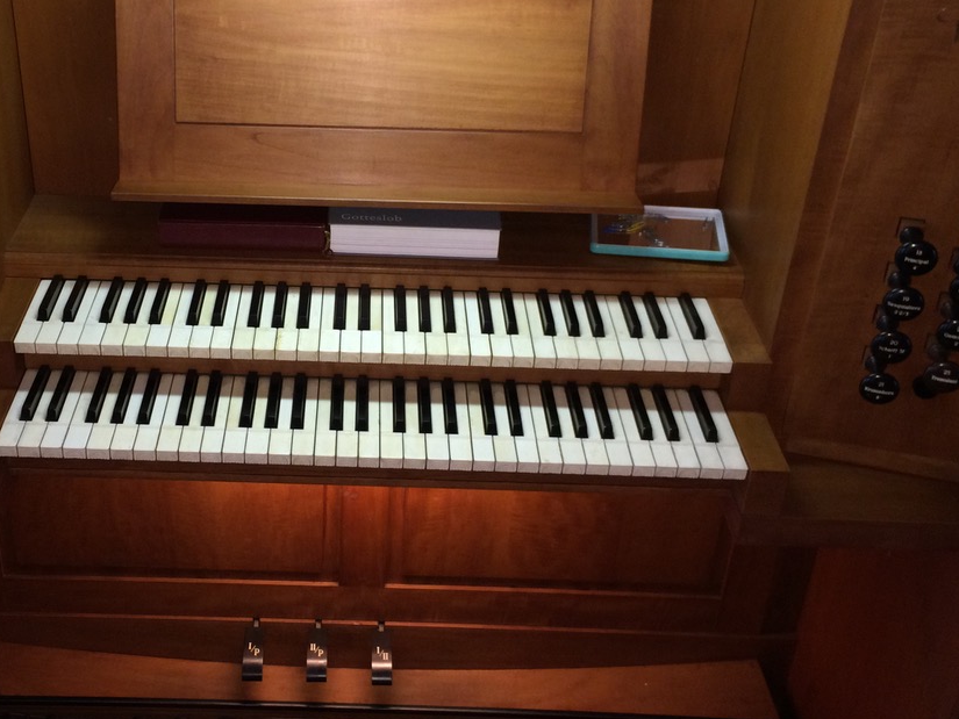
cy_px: 307
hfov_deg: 41.7
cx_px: 356
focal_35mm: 45
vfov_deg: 32.1
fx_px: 1247
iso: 125
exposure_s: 1/33
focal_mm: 4.15
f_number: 2.2
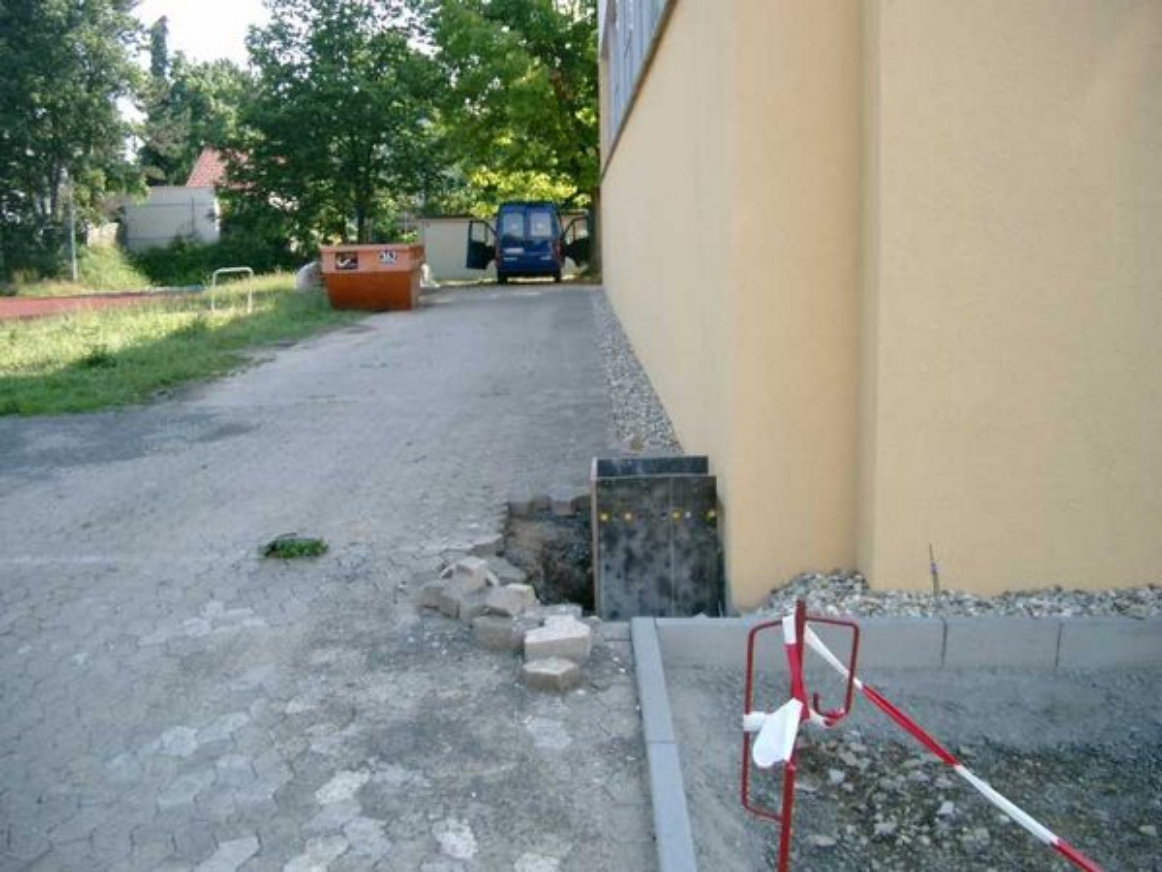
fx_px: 1242
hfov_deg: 50.1
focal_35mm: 37
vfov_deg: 38.7
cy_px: 436
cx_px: 581
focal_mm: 7.6
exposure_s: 1/500
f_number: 2.6
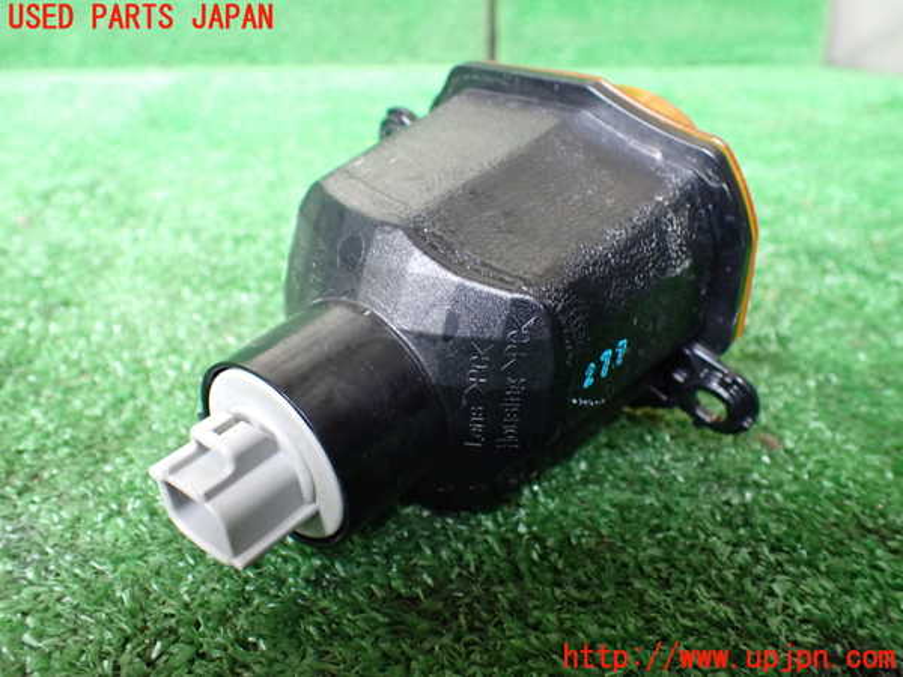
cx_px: 452
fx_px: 783
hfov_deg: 60.0
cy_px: 338
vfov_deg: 46.8
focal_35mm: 30
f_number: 2.3
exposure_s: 1/50
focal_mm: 5.4
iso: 800
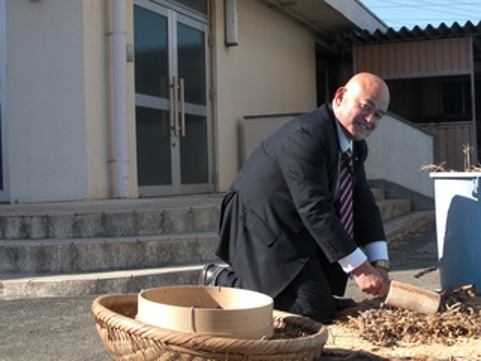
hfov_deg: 33.8
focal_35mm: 56
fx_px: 778
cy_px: 195
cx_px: 349
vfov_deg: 26.1
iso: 50
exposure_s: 1/500
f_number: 2.8
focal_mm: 6.3
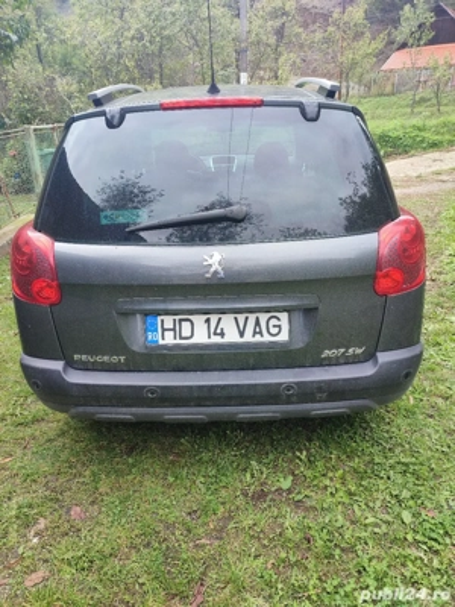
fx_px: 438
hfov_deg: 54.9
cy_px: 304
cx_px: 228
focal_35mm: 25
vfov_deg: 69.4
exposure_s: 1/100
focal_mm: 6.04
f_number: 1.9
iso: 74
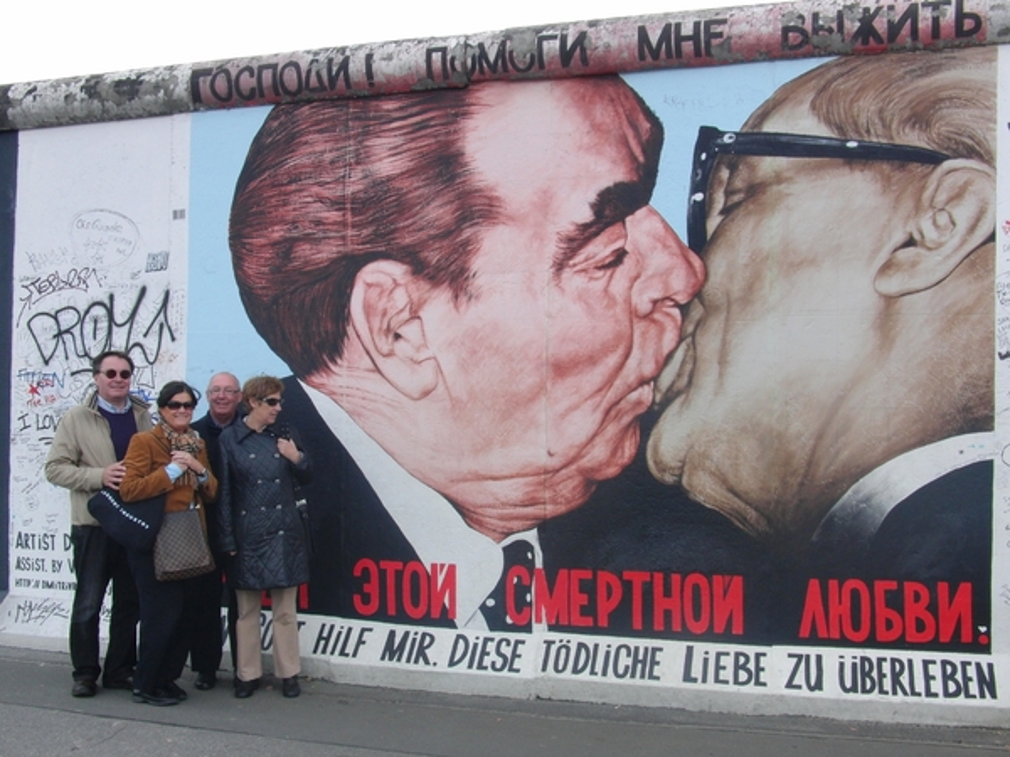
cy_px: 378
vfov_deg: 38.7
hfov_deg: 50.1
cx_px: 505
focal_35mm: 37
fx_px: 1080
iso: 100
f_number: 8.5
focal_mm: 6.42
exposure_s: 1/125
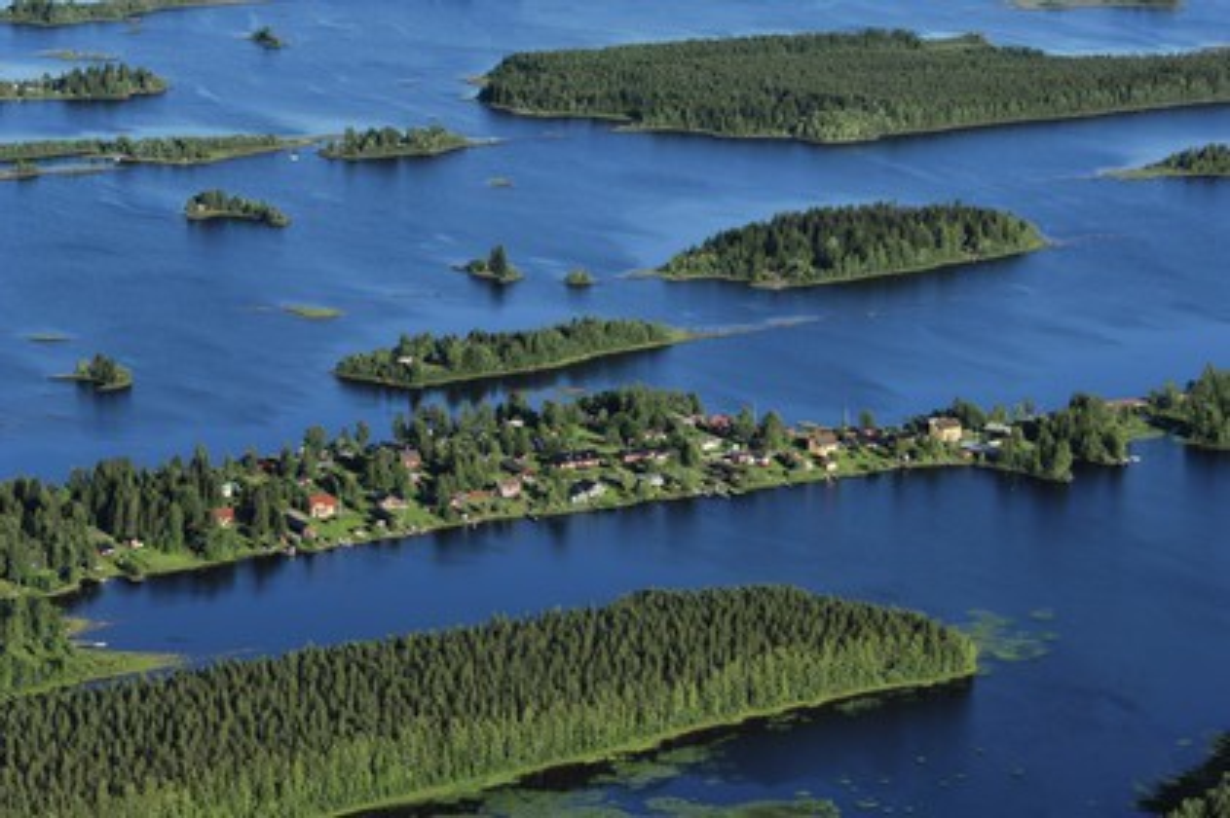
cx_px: 615
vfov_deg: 11.7
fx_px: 3994
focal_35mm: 117
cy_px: 409
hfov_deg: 17.5
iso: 100
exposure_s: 1/1000
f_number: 4
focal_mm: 78
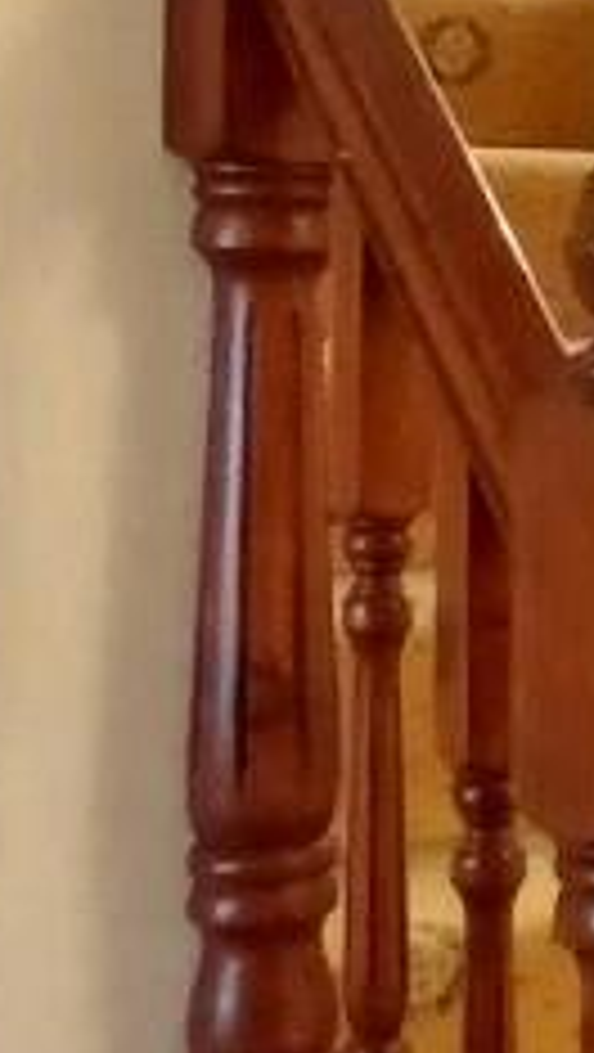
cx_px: 1588
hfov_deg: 11.3
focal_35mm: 81
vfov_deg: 26.1
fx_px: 2263
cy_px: 374
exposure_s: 1/33.3
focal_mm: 1.4
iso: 400
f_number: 2.2
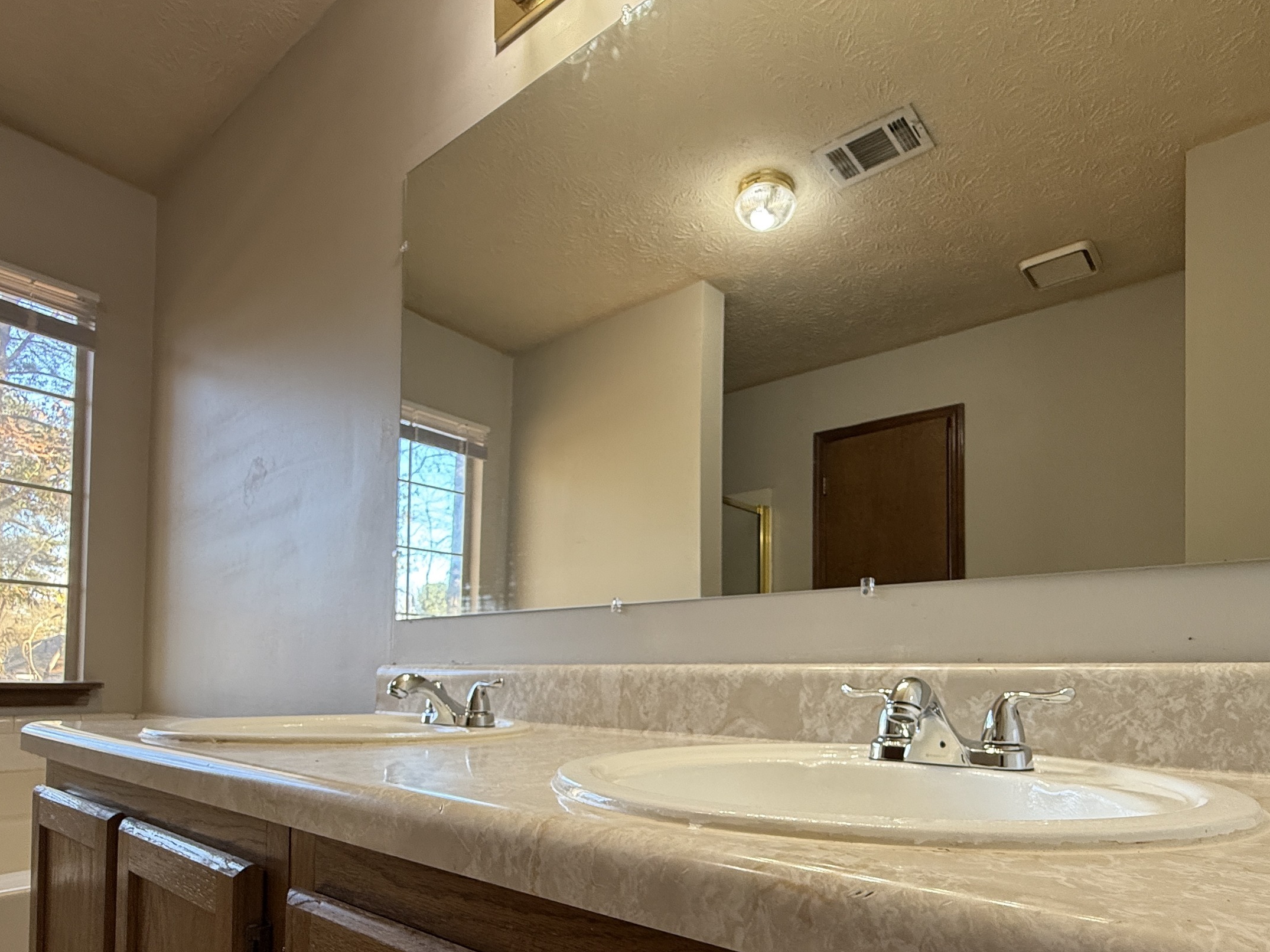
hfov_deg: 81.4
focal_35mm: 20
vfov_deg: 63.5
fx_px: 734
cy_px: 669
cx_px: 705
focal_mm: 2.22
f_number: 2.2
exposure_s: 1/120
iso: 160
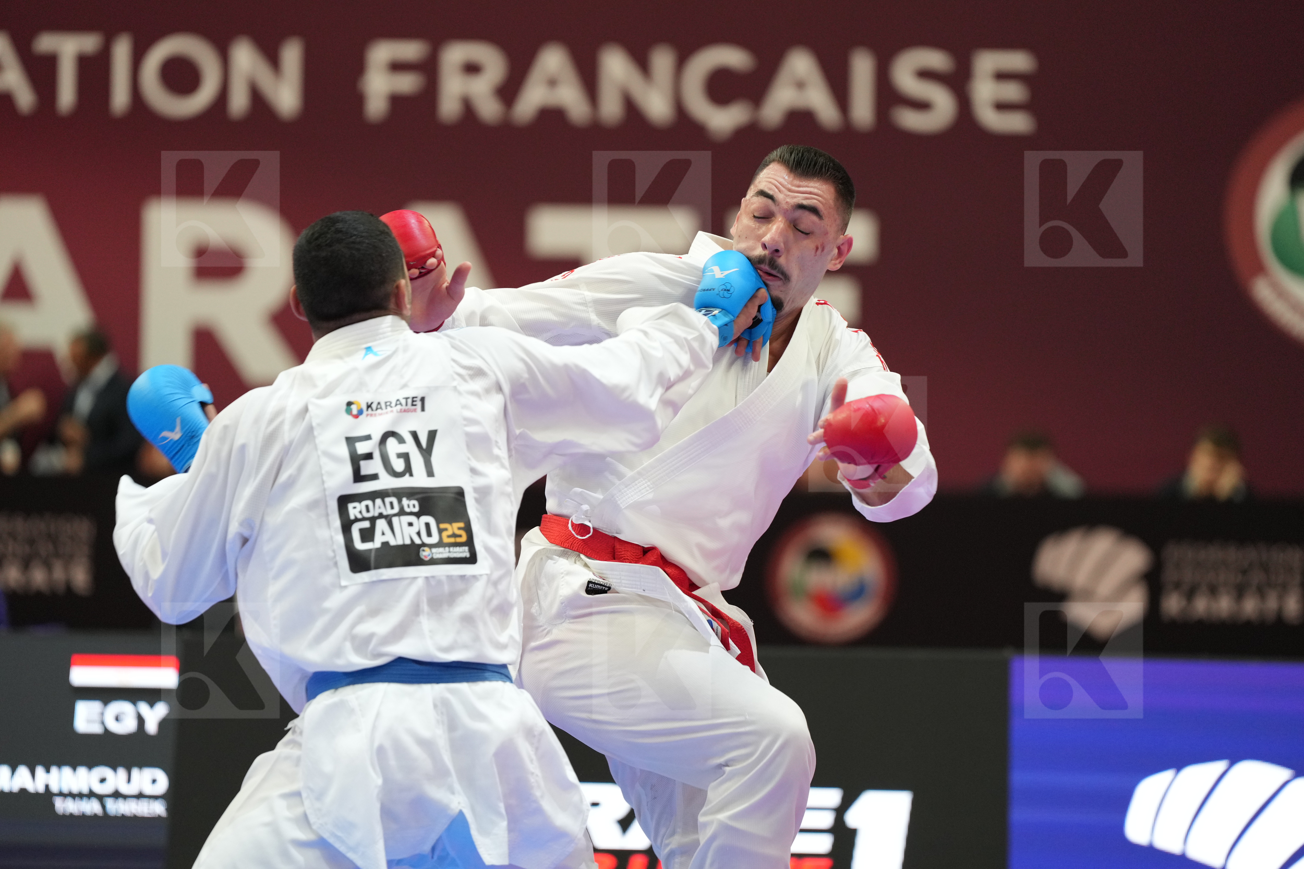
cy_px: 434
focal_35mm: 200
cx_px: 652
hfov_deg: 10.3
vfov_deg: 6.9
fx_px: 7243
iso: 2000
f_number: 2.8
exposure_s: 1/1000
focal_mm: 200
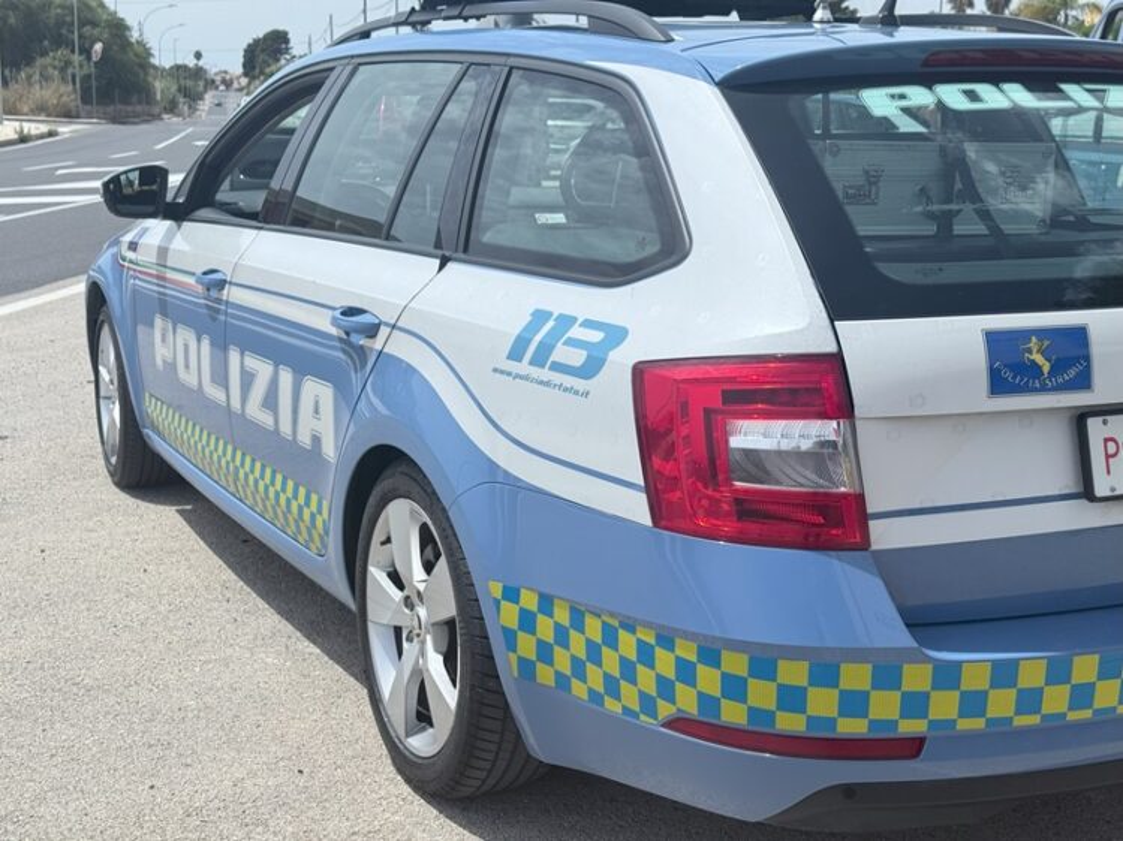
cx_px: 562
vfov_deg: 30.2
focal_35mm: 48
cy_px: 420
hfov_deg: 39.7
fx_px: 1557
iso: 64
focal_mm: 6.76
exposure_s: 1/6536
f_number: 1.78
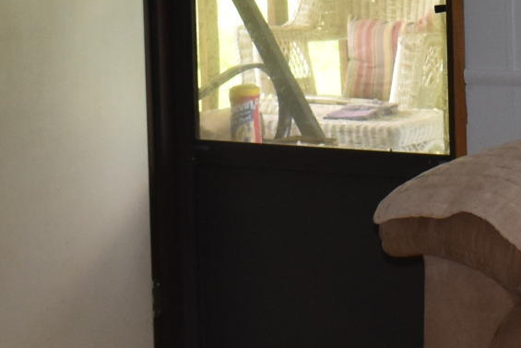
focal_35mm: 191
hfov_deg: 10.7
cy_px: -86
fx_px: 2765
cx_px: 483
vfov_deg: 7.1
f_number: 5.6
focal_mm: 24
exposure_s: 1/125
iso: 800
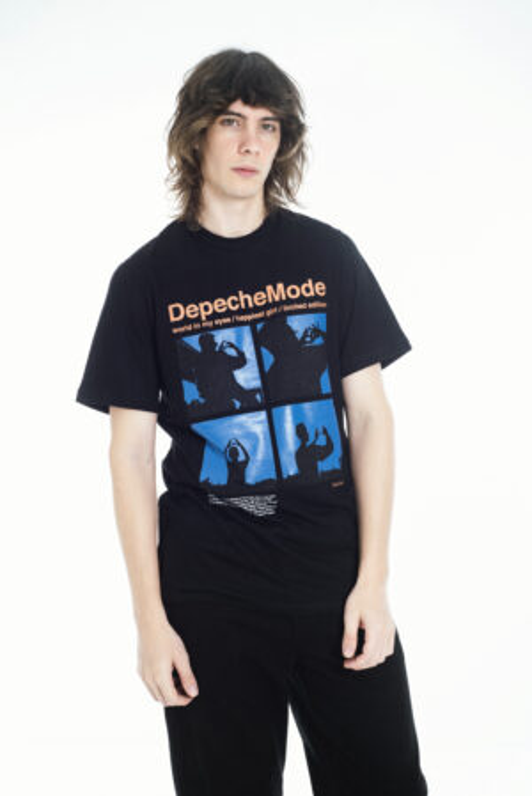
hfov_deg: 27.0
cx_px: 266
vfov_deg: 39.6
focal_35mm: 50
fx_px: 1107
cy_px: 398
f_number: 8
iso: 100
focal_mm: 50
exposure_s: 1/125
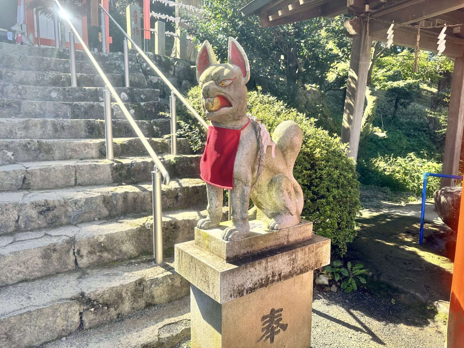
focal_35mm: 24
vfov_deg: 56.8
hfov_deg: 71.6
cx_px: 232
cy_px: 174
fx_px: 322
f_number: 1.78
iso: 80
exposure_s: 1/887
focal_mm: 6.86
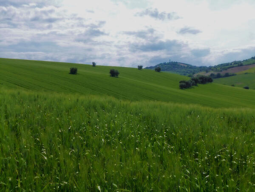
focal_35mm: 38
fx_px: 280
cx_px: 128
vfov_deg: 37.7
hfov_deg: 49.0
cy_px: 96
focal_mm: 6.8
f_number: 3.2
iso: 160
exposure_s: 1/1300
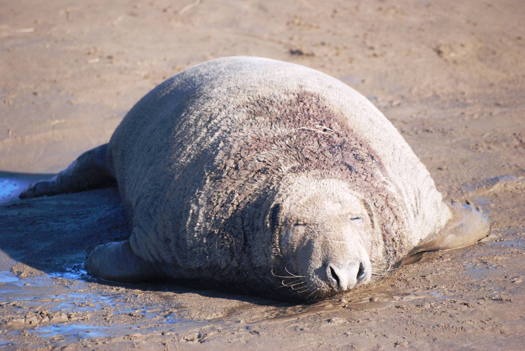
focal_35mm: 360
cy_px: 176
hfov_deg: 5.7
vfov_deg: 3.8
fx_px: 5256
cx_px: 262
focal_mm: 240
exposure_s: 1/1600
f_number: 5.3
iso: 1000
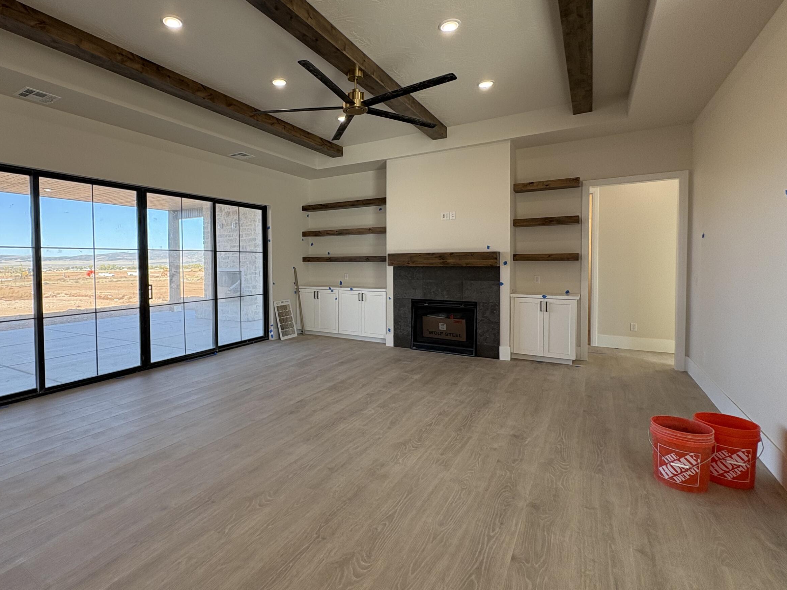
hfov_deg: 86.9
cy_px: 274
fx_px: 409
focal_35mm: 18
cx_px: 325
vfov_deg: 71.5
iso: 64
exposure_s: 1/135
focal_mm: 2.22
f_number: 2.2
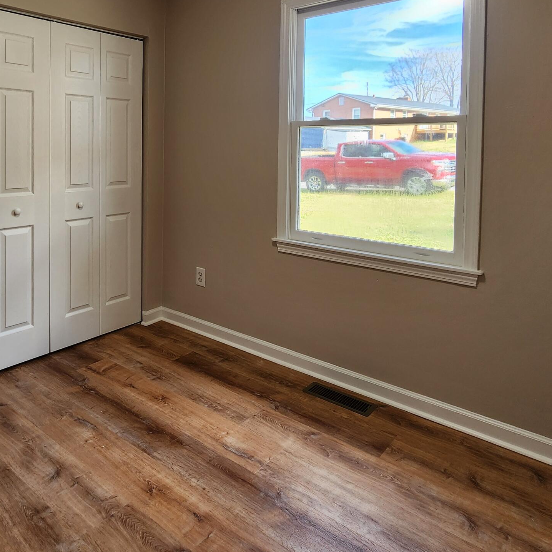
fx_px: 433
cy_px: 158
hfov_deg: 62.8
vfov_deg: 62.3
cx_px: 169
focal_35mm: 24
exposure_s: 1/60
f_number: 2.2
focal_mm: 2.2
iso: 64
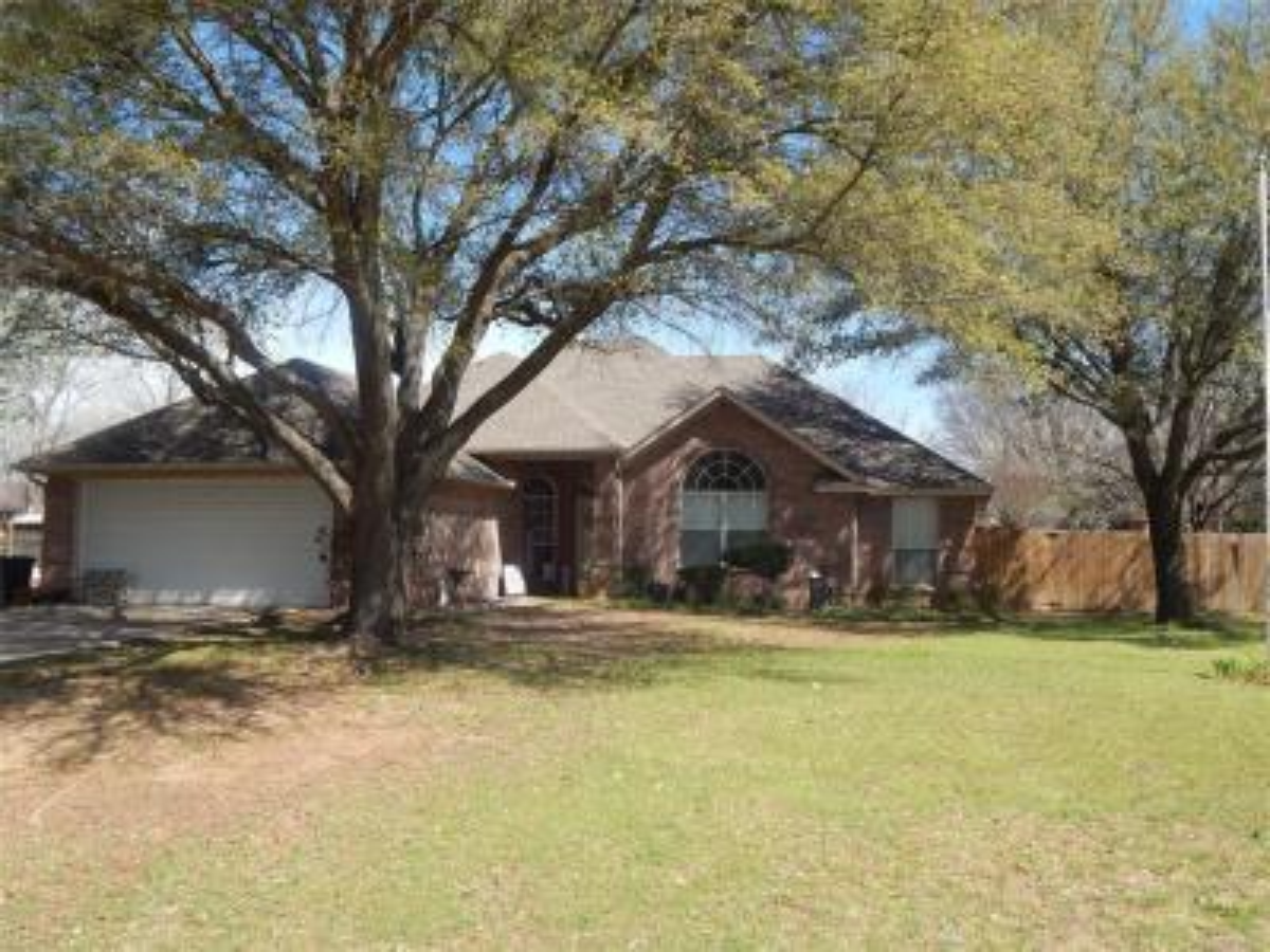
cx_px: 635
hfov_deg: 52.6
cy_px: 476
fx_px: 1284
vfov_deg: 40.7
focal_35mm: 35
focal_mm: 6.1
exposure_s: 1/640
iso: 125
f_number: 3.3
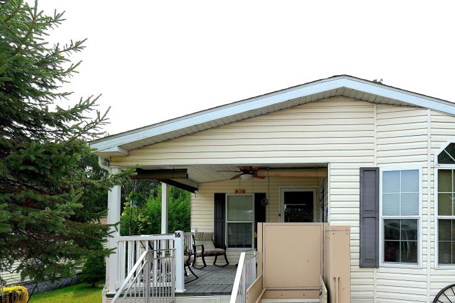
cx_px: 310
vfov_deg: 49.8
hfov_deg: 69.6
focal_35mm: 25
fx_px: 313
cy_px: 225
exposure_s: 1/320
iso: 100
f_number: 4.5
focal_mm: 11
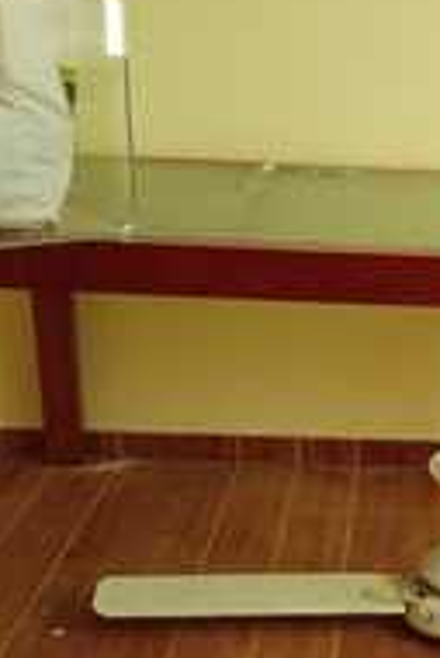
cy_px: 431
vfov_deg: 33.1
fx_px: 1098
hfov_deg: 21.8
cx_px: 445
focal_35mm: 60
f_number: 1.7
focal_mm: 5.24
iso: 783
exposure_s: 1/33.3
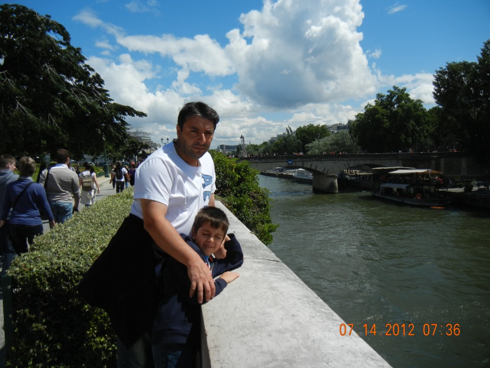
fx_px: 425
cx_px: 245
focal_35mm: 30
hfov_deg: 60.0
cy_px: 184
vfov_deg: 46.8
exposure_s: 1/741
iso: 160
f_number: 7
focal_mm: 5.4
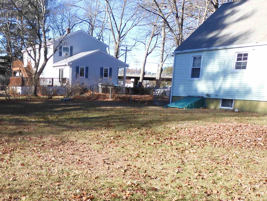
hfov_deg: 42.9
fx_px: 324
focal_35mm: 42
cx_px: 56
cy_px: 163
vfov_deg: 33.3
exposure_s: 1/400
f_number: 3.4
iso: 100
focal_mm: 4.3
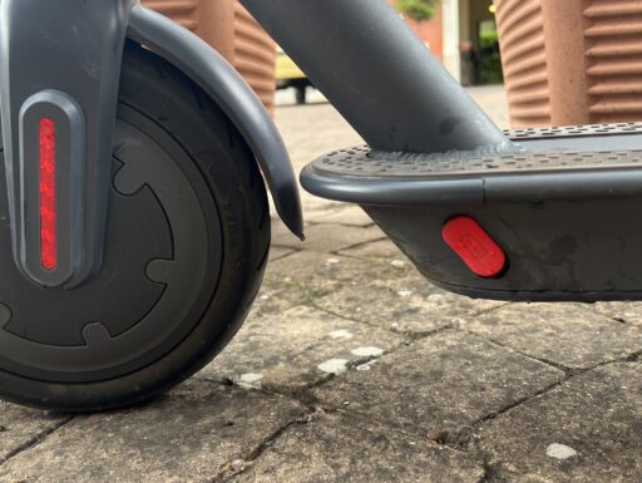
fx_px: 483
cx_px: 321
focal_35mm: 26
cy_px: 242
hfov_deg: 67.3
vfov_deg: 53.1
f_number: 1.5
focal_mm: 5.7
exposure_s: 1/121
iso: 64
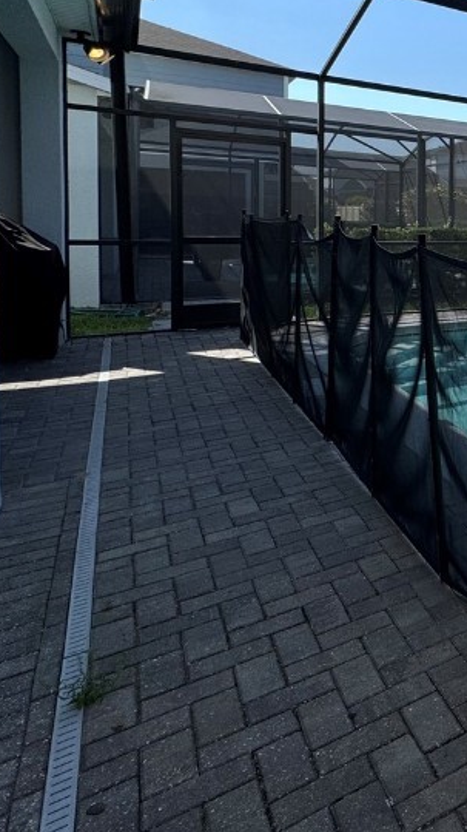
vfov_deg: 63.7
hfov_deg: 25.4
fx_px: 639
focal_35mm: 29
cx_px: 757
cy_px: 252
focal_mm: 2.22
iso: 40
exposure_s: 1/821
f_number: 2.2
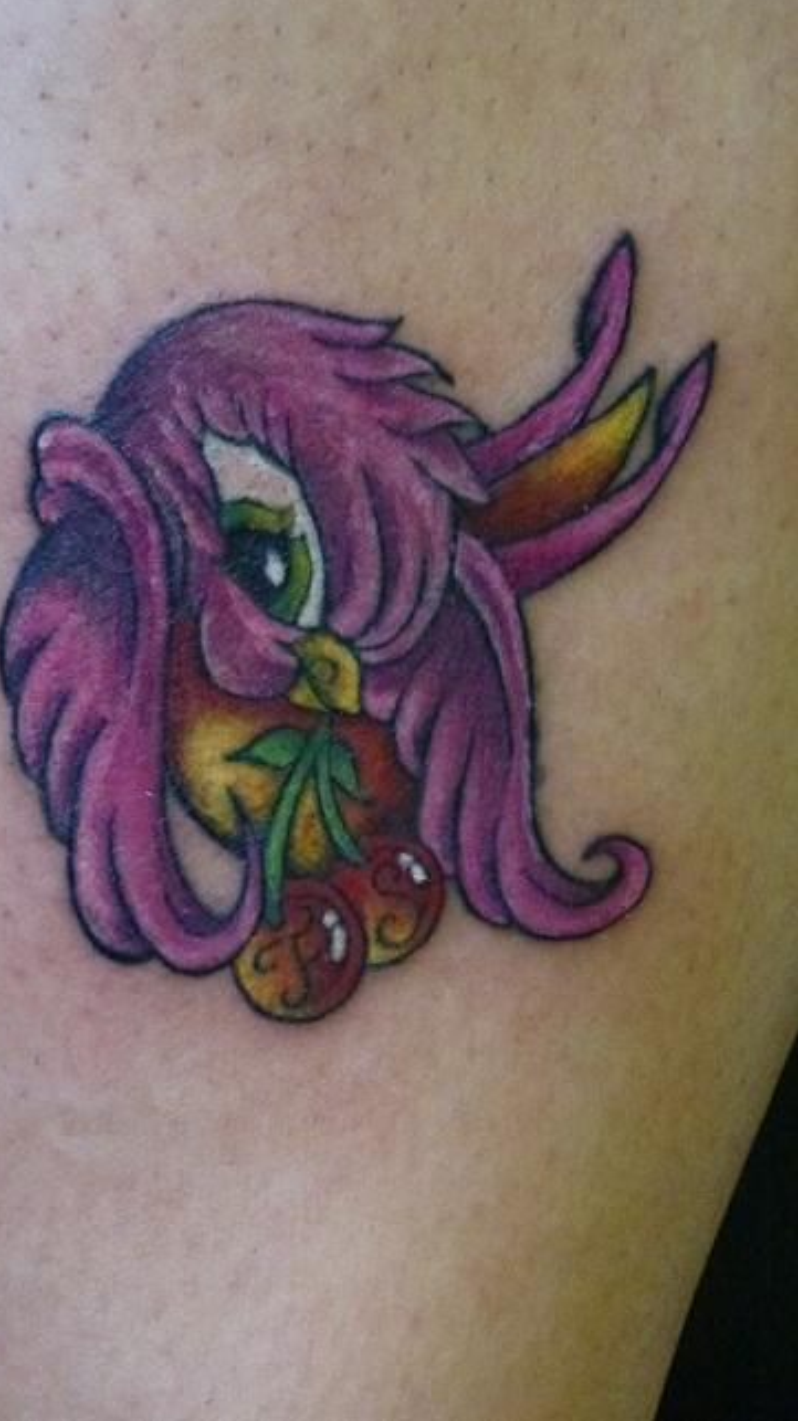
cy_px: 705
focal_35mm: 65
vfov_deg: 32.4
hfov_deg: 18.5
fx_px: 2449
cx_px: 262
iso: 800
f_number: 4.4
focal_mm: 10.1
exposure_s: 1/50
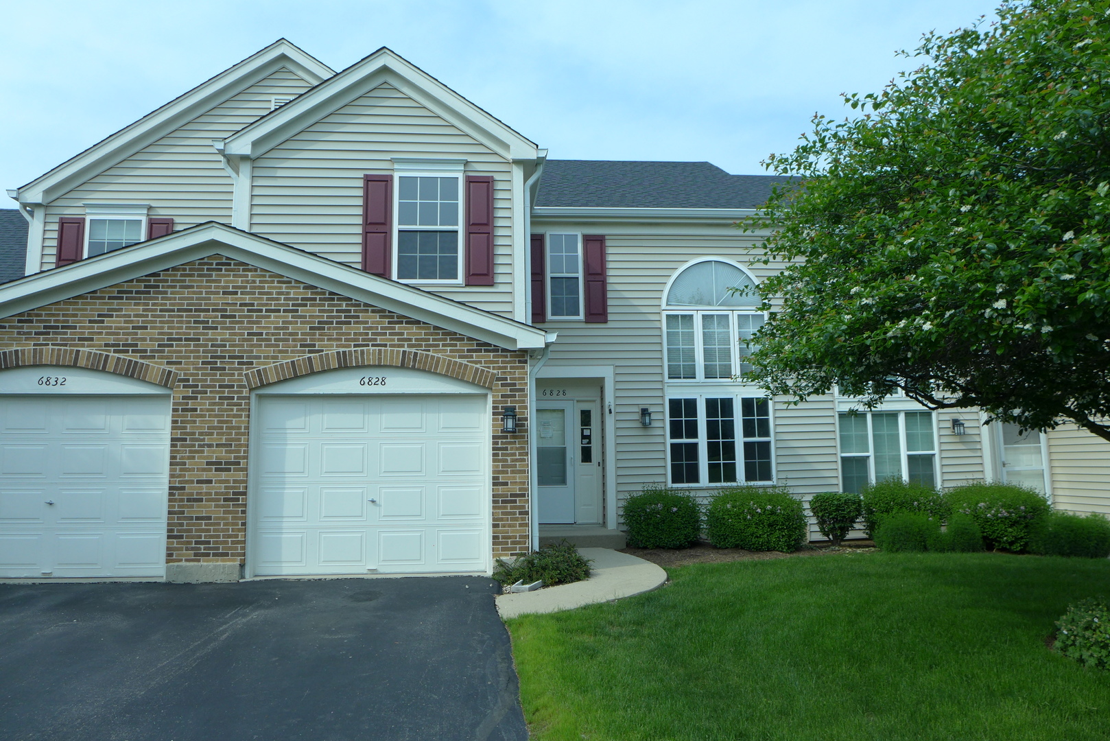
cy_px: 370
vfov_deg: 53.2
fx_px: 740
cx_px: 555
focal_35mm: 24
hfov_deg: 73.7
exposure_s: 1/1000
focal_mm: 4.7
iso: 80
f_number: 2.8
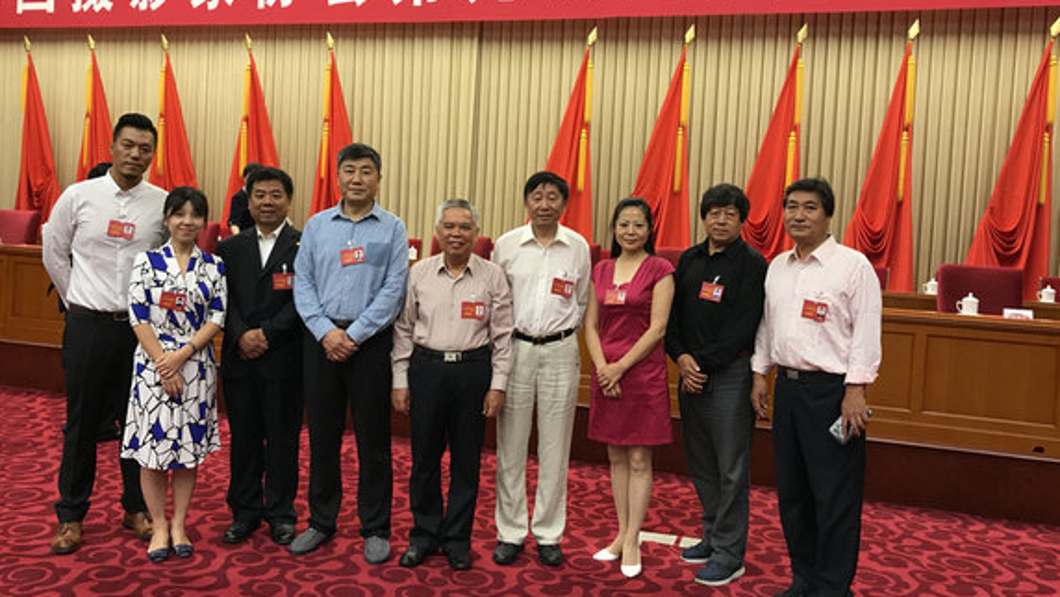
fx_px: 900
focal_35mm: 32
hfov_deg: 61.0
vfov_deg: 36.6
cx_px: 521
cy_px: 261
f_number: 1.8
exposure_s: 1/33
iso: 25
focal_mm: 3.99
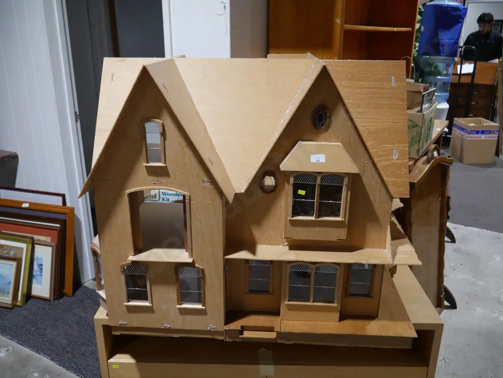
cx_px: 252
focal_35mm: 30
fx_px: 436
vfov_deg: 46.8
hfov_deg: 59.9
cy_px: 189
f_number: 3.6
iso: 250
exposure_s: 1/60
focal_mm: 15
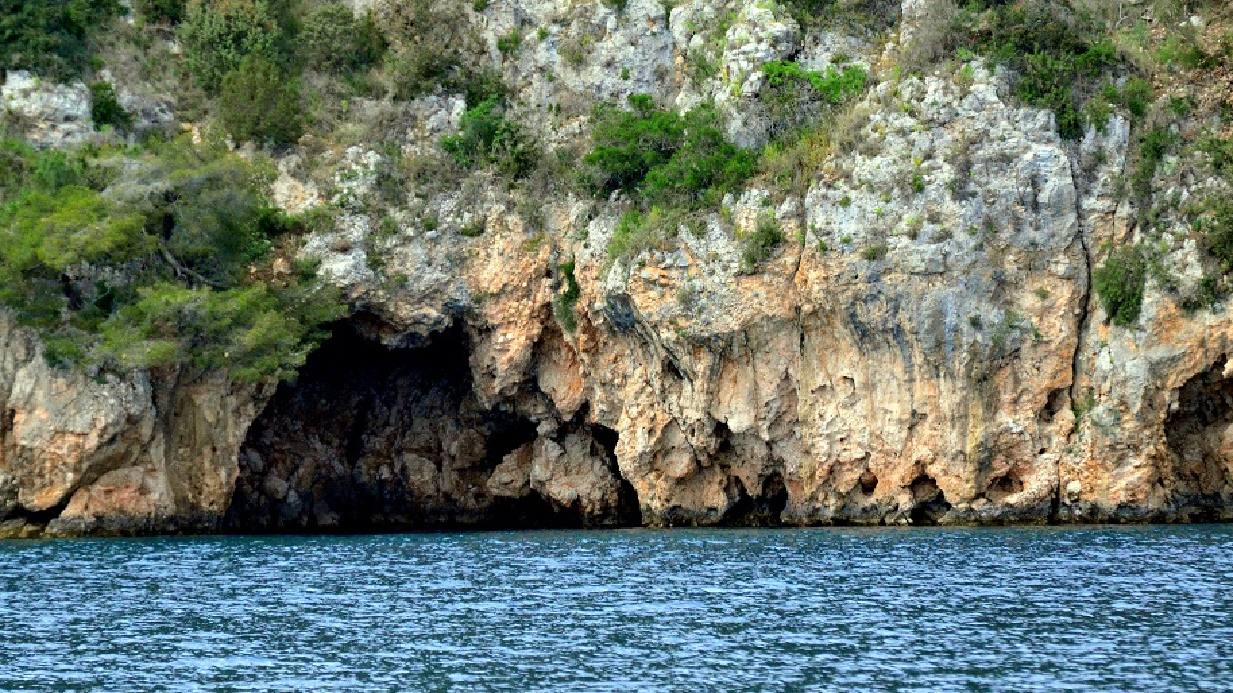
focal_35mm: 514
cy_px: 330
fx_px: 16804
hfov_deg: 4.2
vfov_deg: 2.4
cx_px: 606
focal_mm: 300
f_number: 6.3
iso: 3200
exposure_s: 1/4000
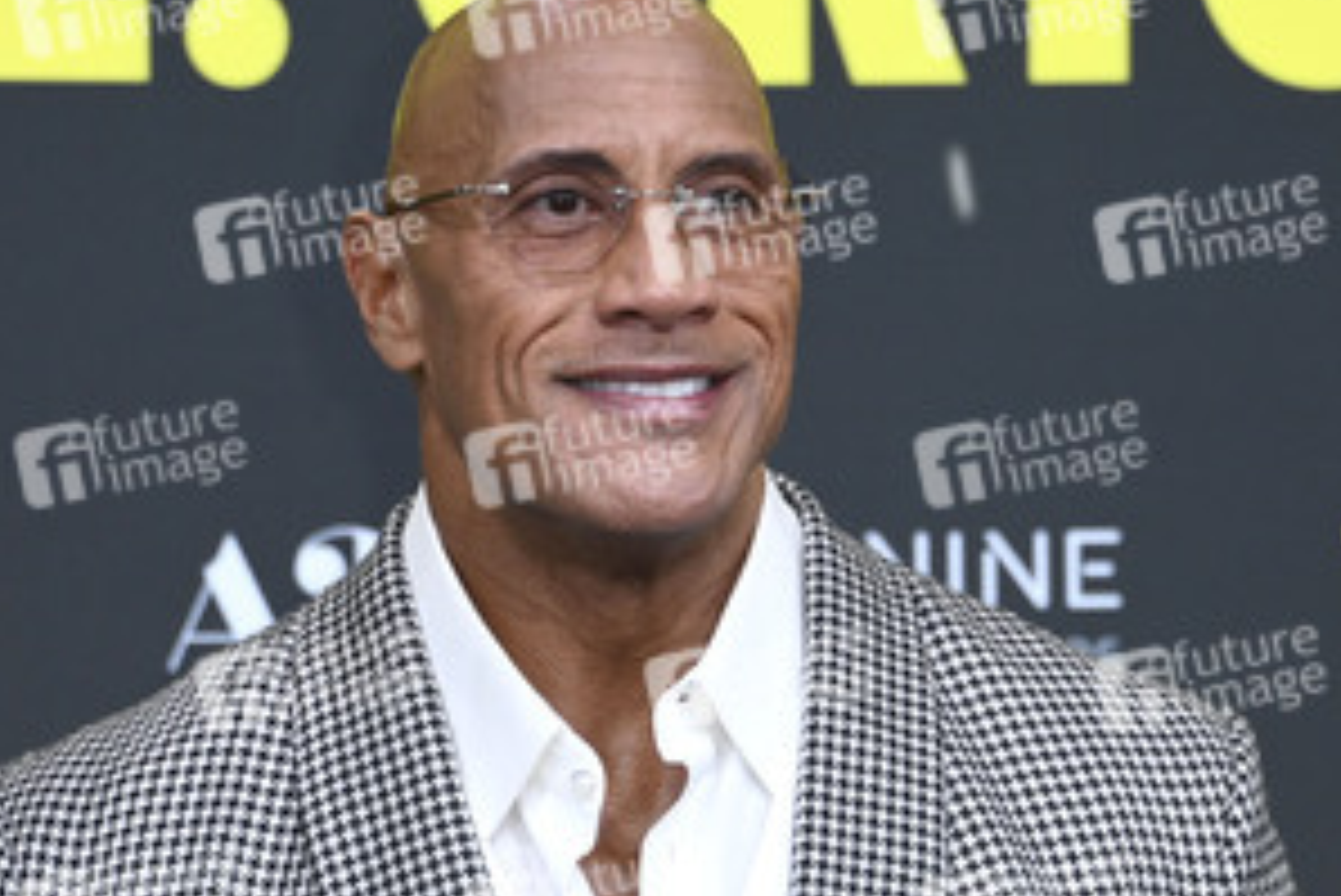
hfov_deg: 8.0
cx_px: 641
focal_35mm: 257
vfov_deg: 5.4
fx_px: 9577
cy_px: 567
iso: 1000
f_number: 5.6
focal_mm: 170
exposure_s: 1/250
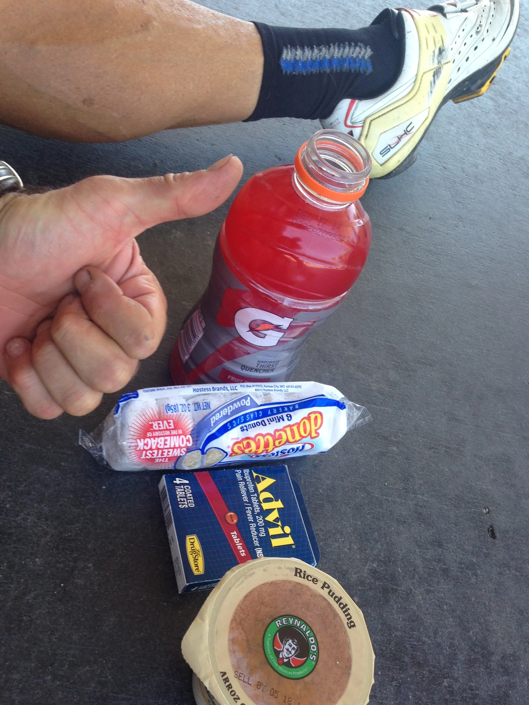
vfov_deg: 50.1
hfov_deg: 38.6
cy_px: 377
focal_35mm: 37
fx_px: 754
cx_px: 247
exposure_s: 1/120
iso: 64
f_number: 2.4
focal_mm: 4.12
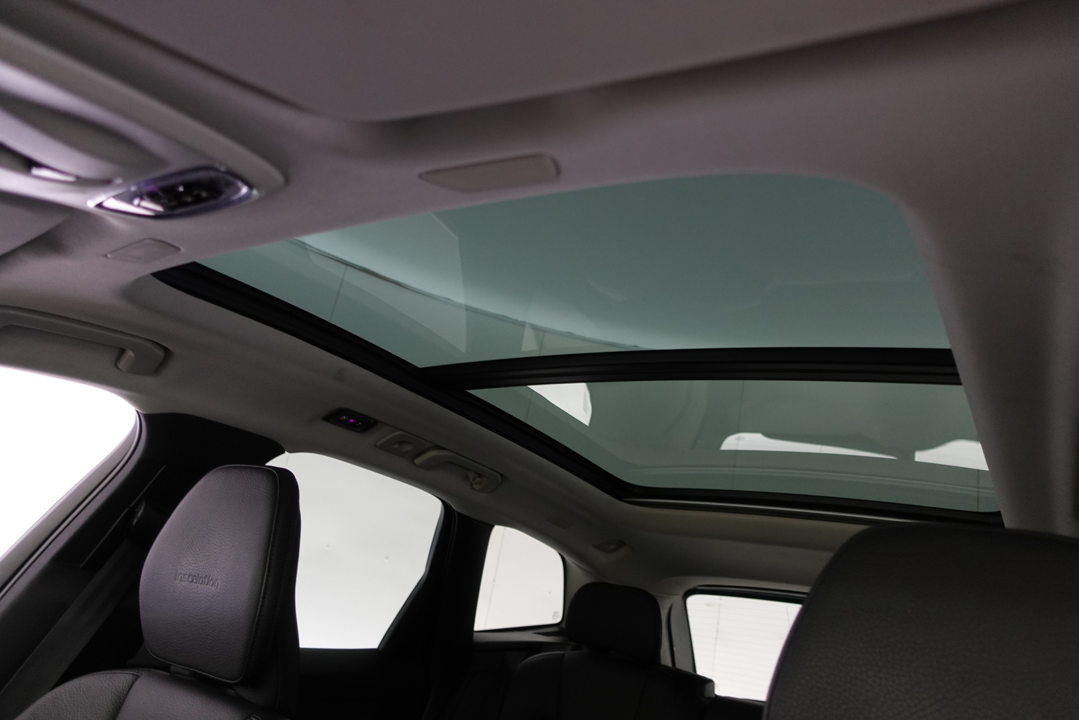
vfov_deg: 53.1
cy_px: 360
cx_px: 540
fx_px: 719
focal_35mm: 24
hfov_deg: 73.7
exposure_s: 1/30
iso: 500
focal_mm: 9.4
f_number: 1.8
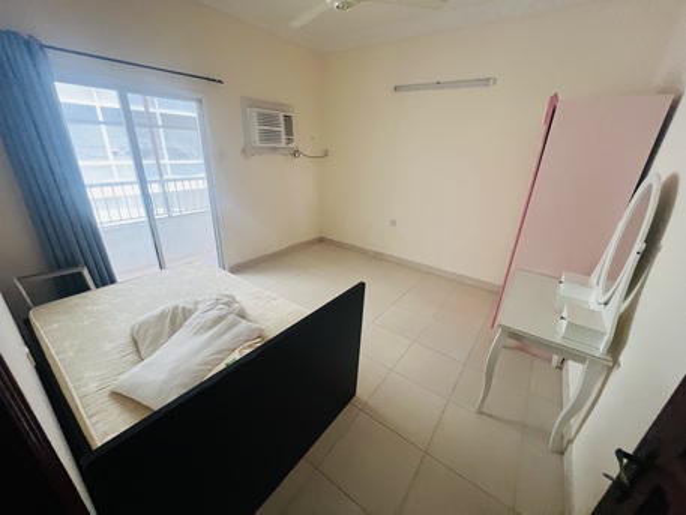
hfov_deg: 106.2
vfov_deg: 89.9
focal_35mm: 13
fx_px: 258
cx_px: 343
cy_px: 258
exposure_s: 1/60
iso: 500
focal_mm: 1.57
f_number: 1.8
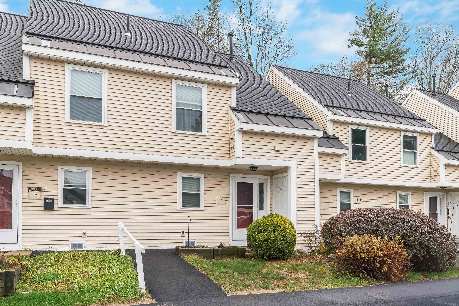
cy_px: 153
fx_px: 383
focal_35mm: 30
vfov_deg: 43.6
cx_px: 230
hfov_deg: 61.9
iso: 1250
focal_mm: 30
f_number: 8
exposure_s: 1/400
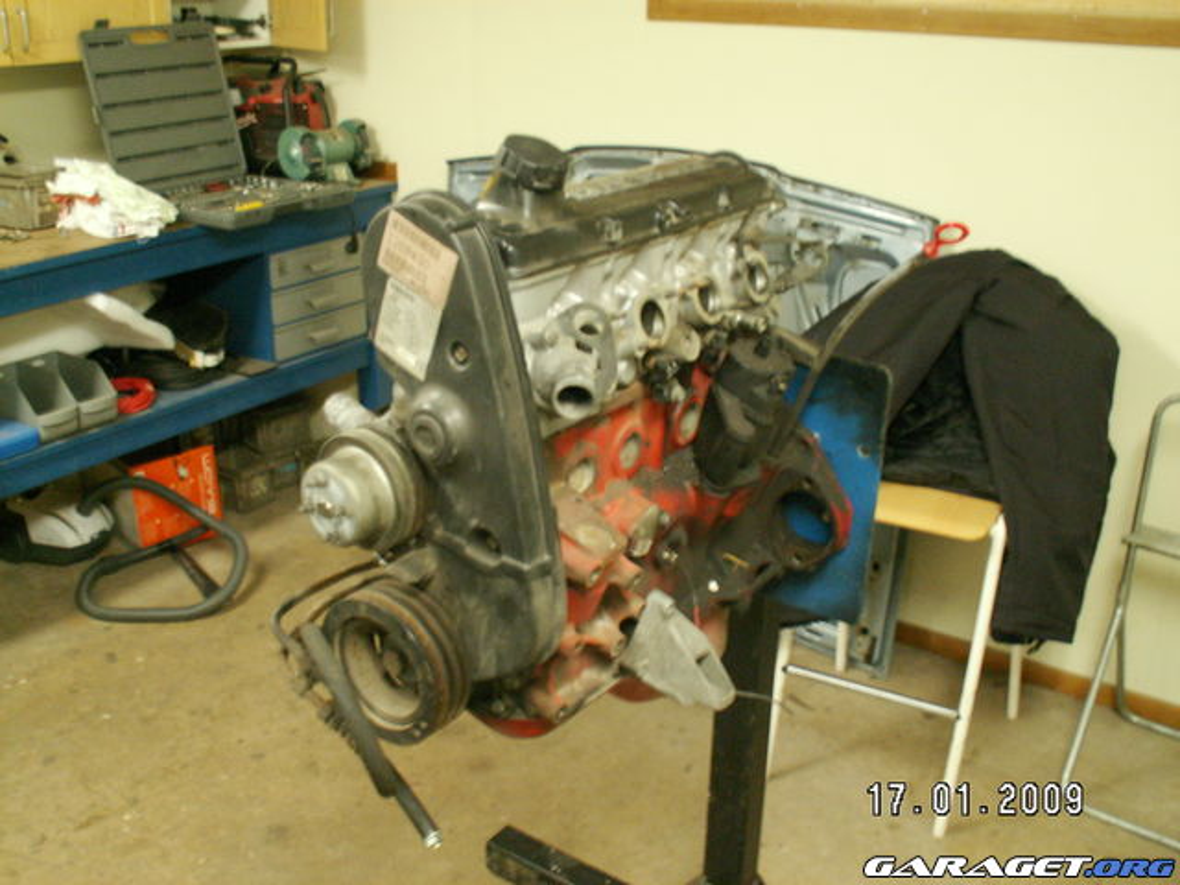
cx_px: 590
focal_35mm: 35
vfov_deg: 40.7
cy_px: 442
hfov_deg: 52.6
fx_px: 1193
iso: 160
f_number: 2.8
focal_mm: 5.86
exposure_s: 1/6
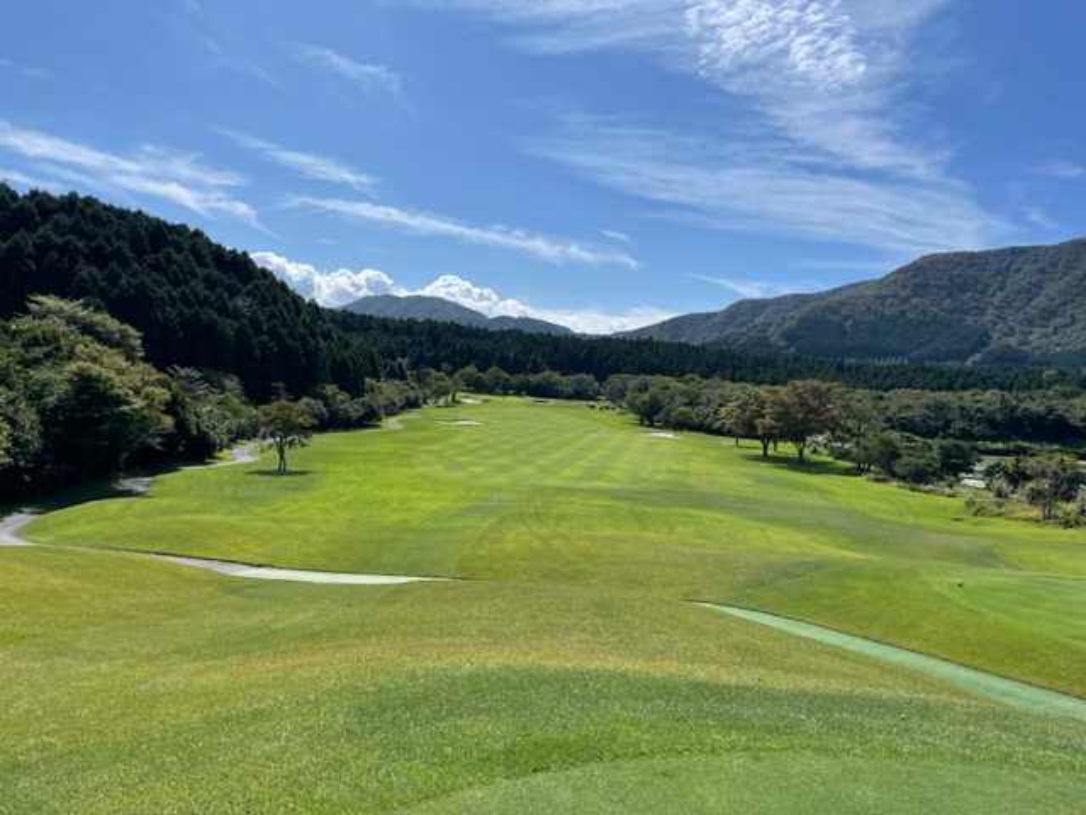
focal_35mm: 26
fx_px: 816
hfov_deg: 67.3
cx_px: 543
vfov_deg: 53.1
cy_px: 408
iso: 32
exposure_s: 1/5291
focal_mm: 4.2
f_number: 1.6
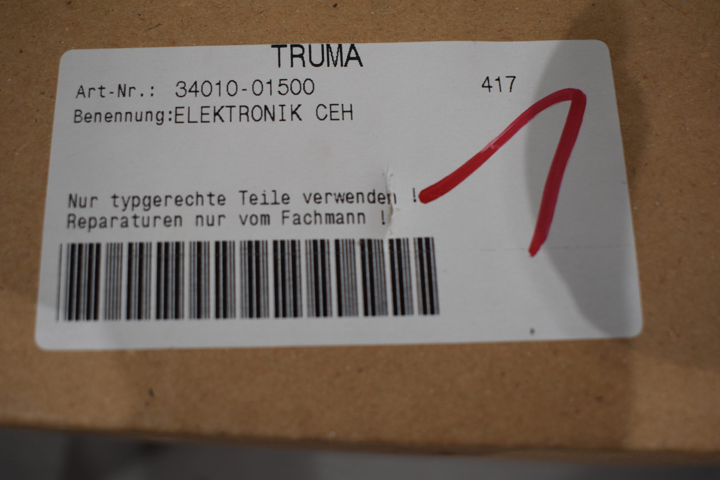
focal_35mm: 39
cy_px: 240
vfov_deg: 34.2
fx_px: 780
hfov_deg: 49.6
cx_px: 360
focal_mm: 26
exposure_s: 1/250
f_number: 4.5
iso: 400
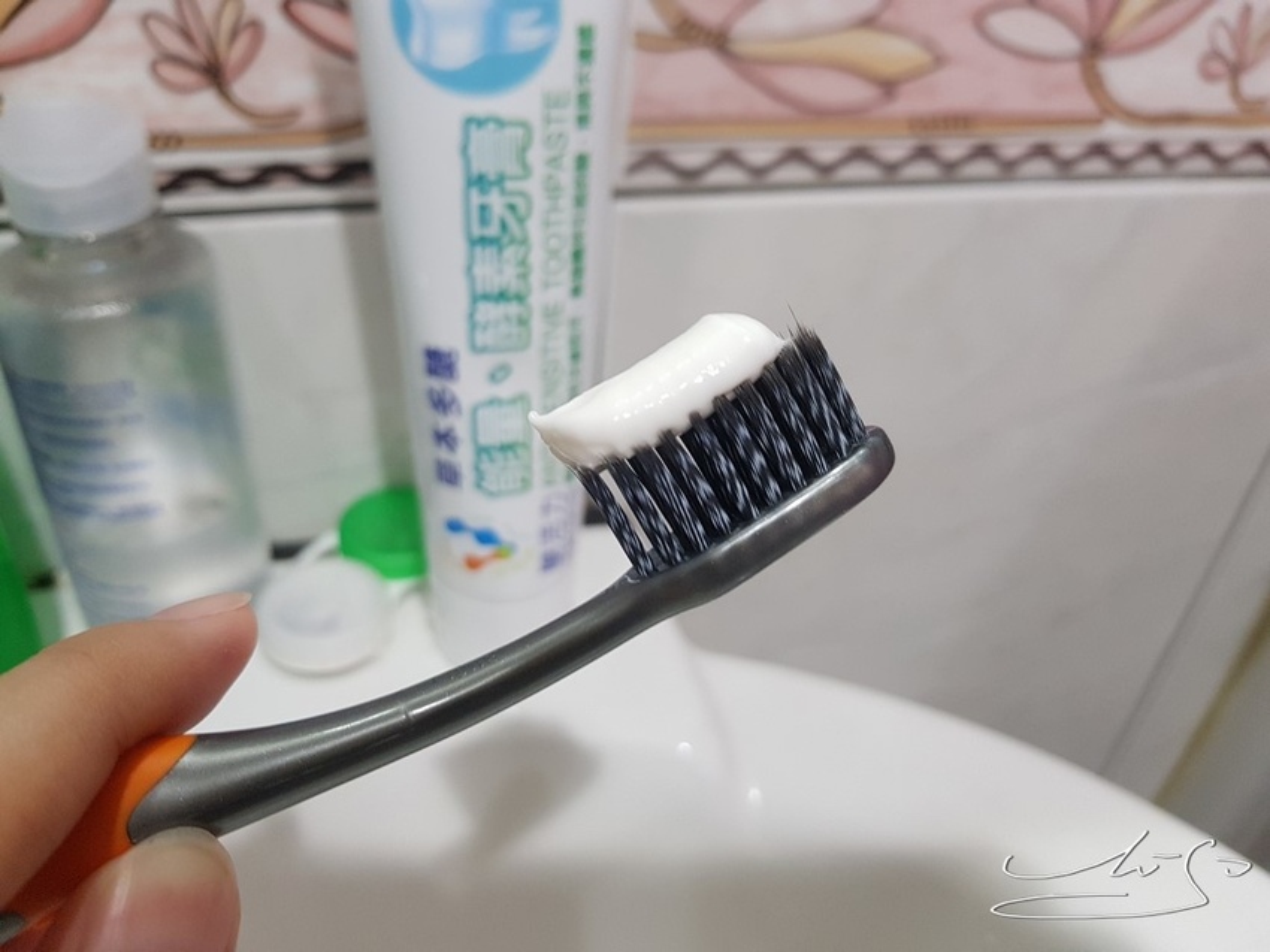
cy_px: 476
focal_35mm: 26
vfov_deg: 53.0
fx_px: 954
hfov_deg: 67.3
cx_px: 635
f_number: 1.7
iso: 160
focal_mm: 4.2
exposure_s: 1/60
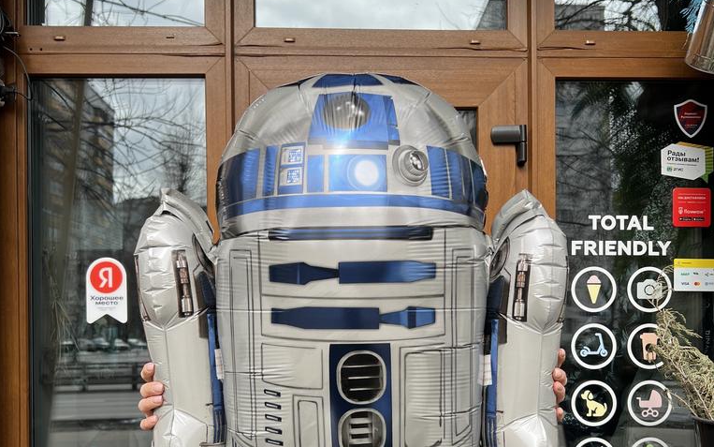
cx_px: 357
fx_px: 720
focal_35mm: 37
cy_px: 335
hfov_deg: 52.7
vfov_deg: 33.8
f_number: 1.5
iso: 50
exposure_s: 1/1511
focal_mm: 5.7
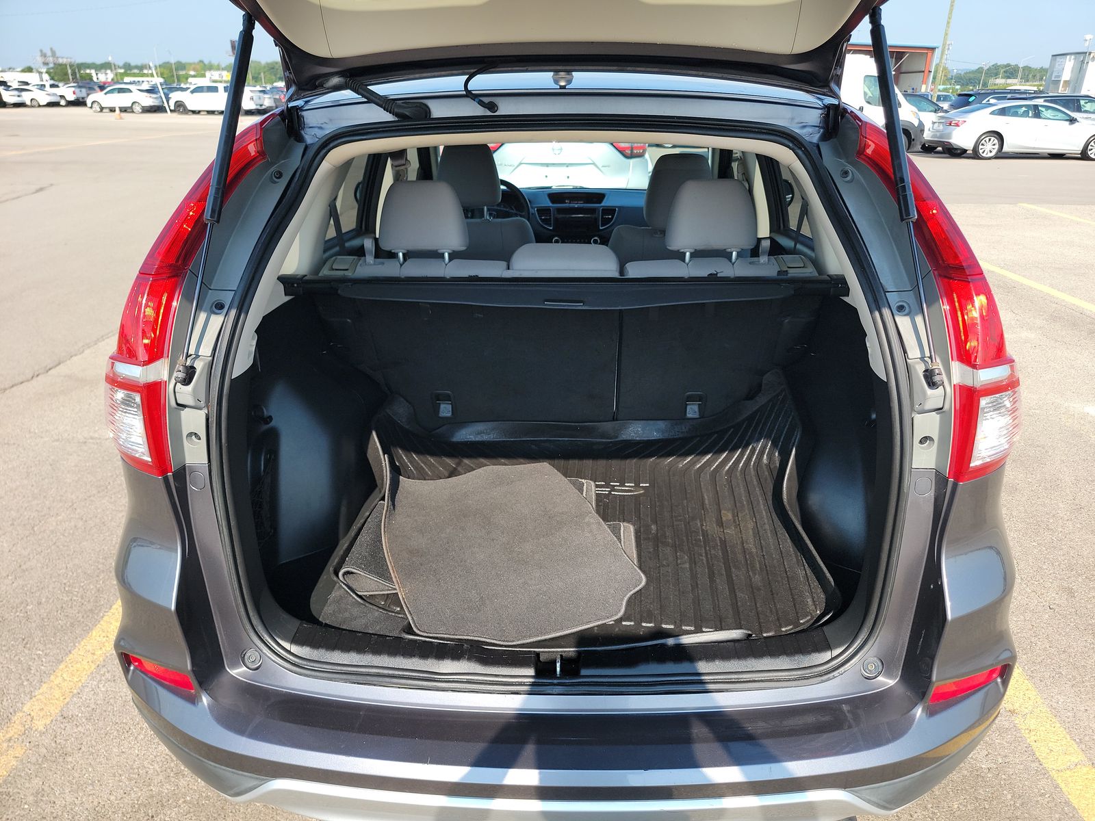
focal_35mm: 24
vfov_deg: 56.8
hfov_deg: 71.6
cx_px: 548
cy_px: 410
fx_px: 759
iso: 50
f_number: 1.8
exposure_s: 1/302
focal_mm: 6.7
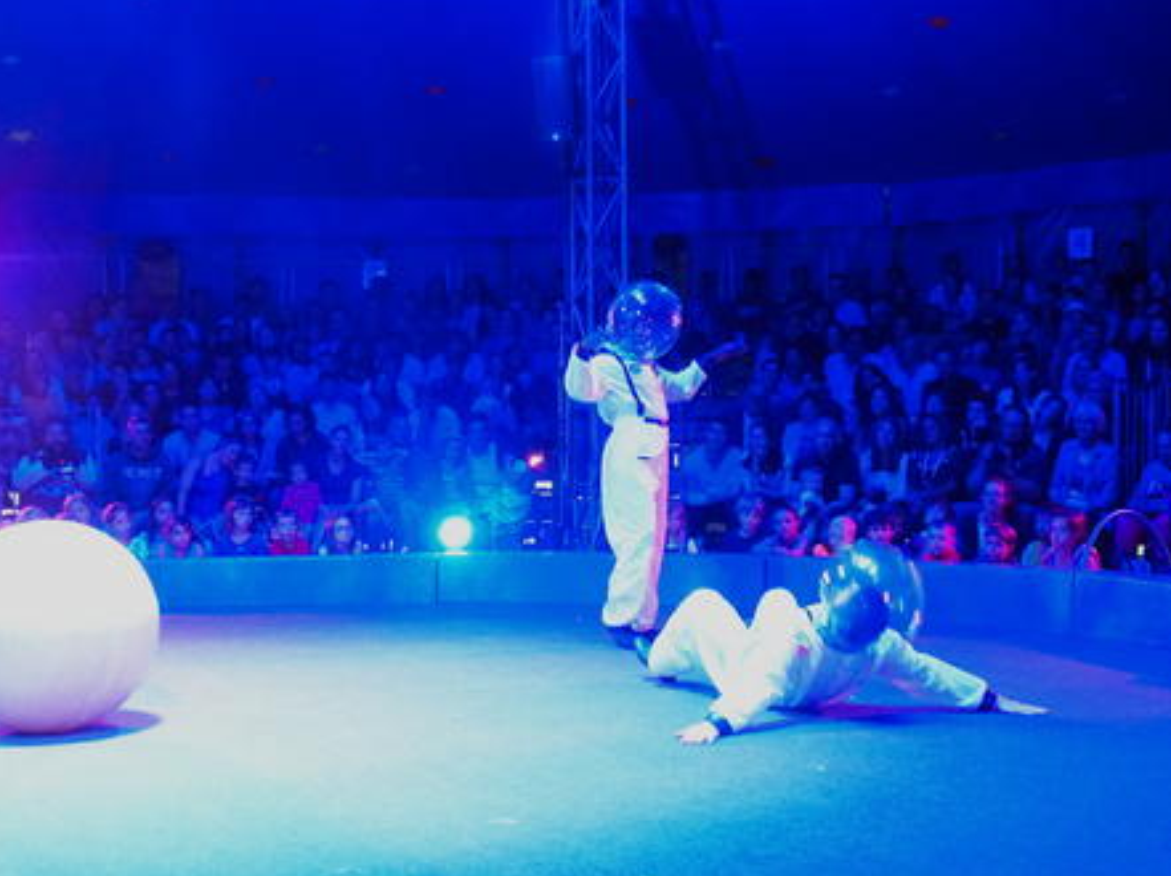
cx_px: 576
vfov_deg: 30.8
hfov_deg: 40.5
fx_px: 1589
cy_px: 441
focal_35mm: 47
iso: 1600
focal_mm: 9.8
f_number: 2.8
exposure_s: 1/25
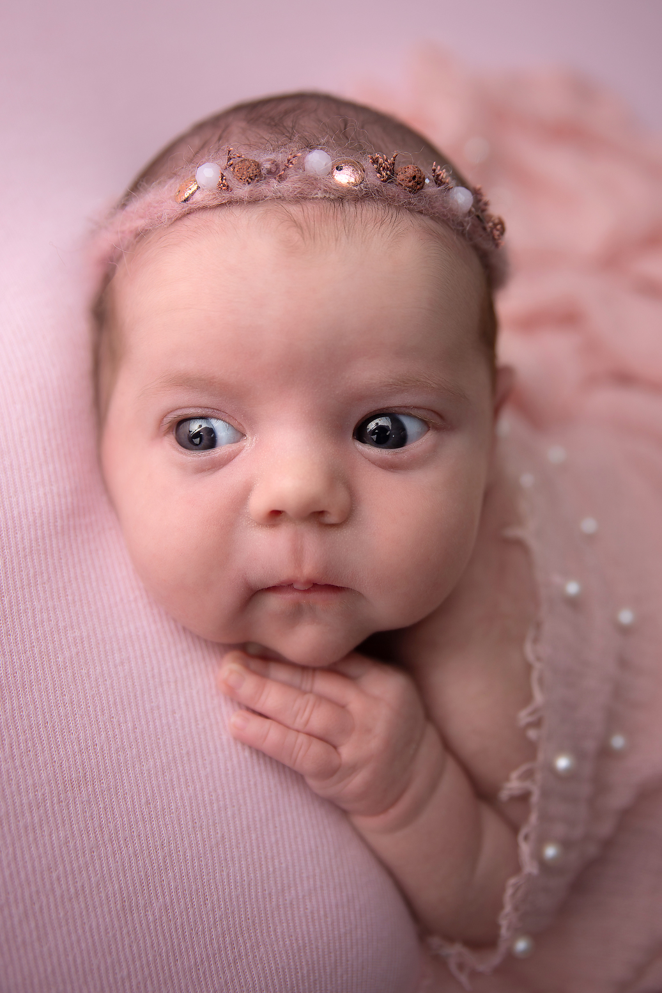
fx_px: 1213
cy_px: 437
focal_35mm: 44
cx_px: 338
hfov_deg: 30.5
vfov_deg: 44.4
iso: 100
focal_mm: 38
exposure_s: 1/200
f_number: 2.8
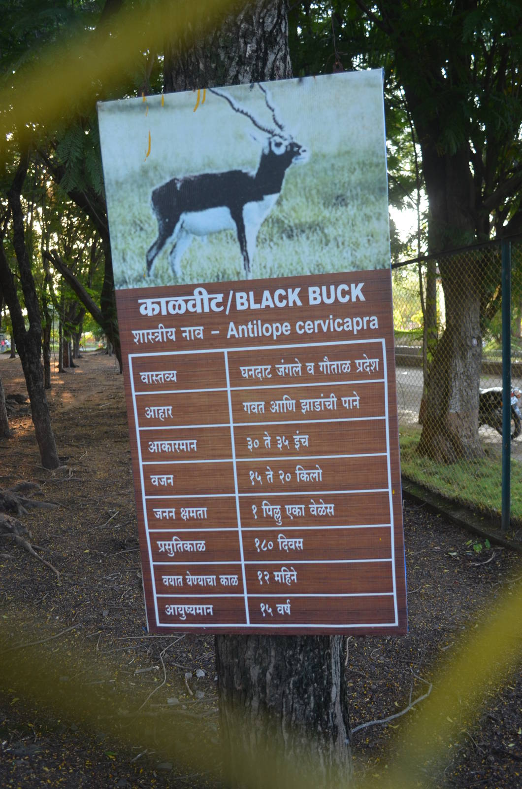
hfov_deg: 43.4
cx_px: 261
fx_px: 655
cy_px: 394
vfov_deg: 62.0
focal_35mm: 30
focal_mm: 20
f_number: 4
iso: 400
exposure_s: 1/60
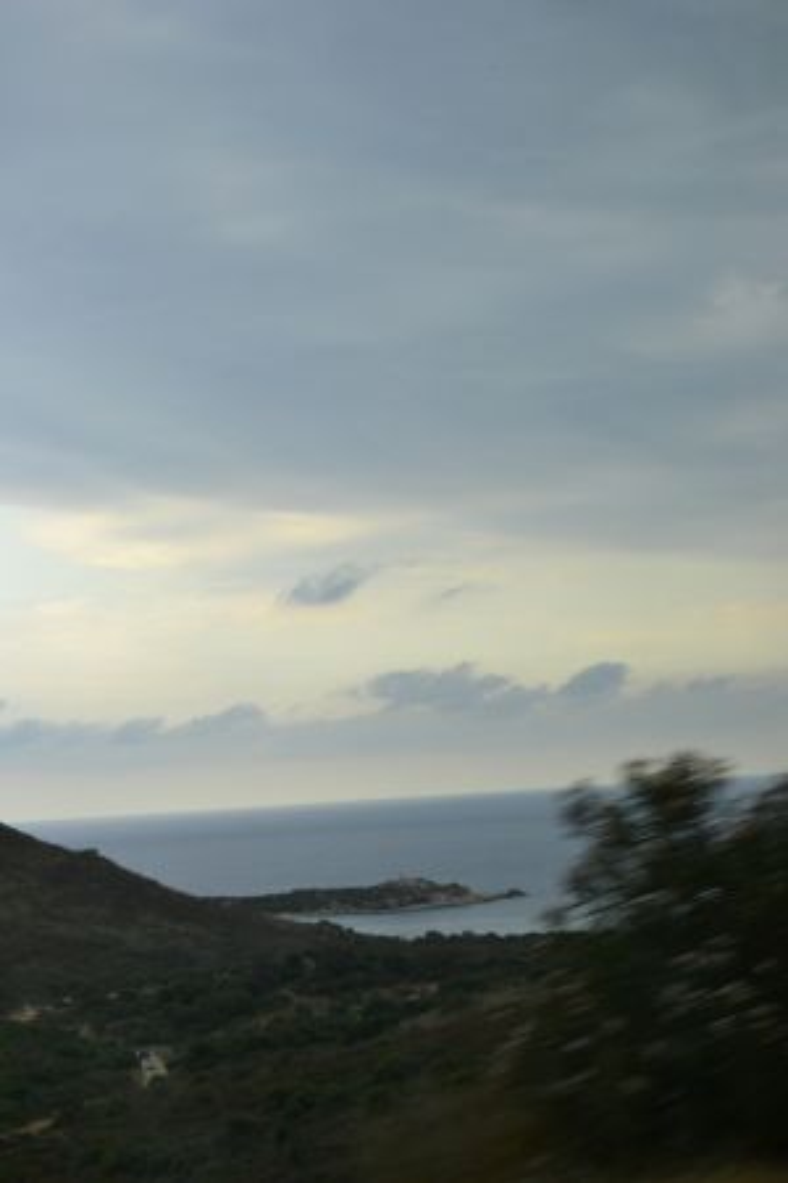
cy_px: 592
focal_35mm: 82
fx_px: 2709
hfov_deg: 16.6
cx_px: 394
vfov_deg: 24.6
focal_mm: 55
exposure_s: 1/60
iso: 900
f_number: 5.6
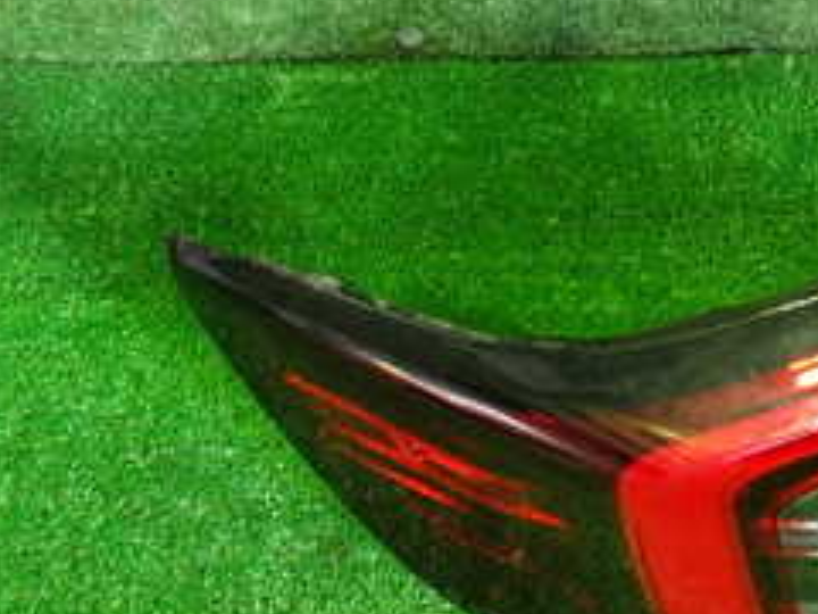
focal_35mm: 75
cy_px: 58
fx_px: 1772
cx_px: 763
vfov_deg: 19.3
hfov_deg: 25.1
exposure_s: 1/30
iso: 800
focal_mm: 5.4
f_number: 2.3
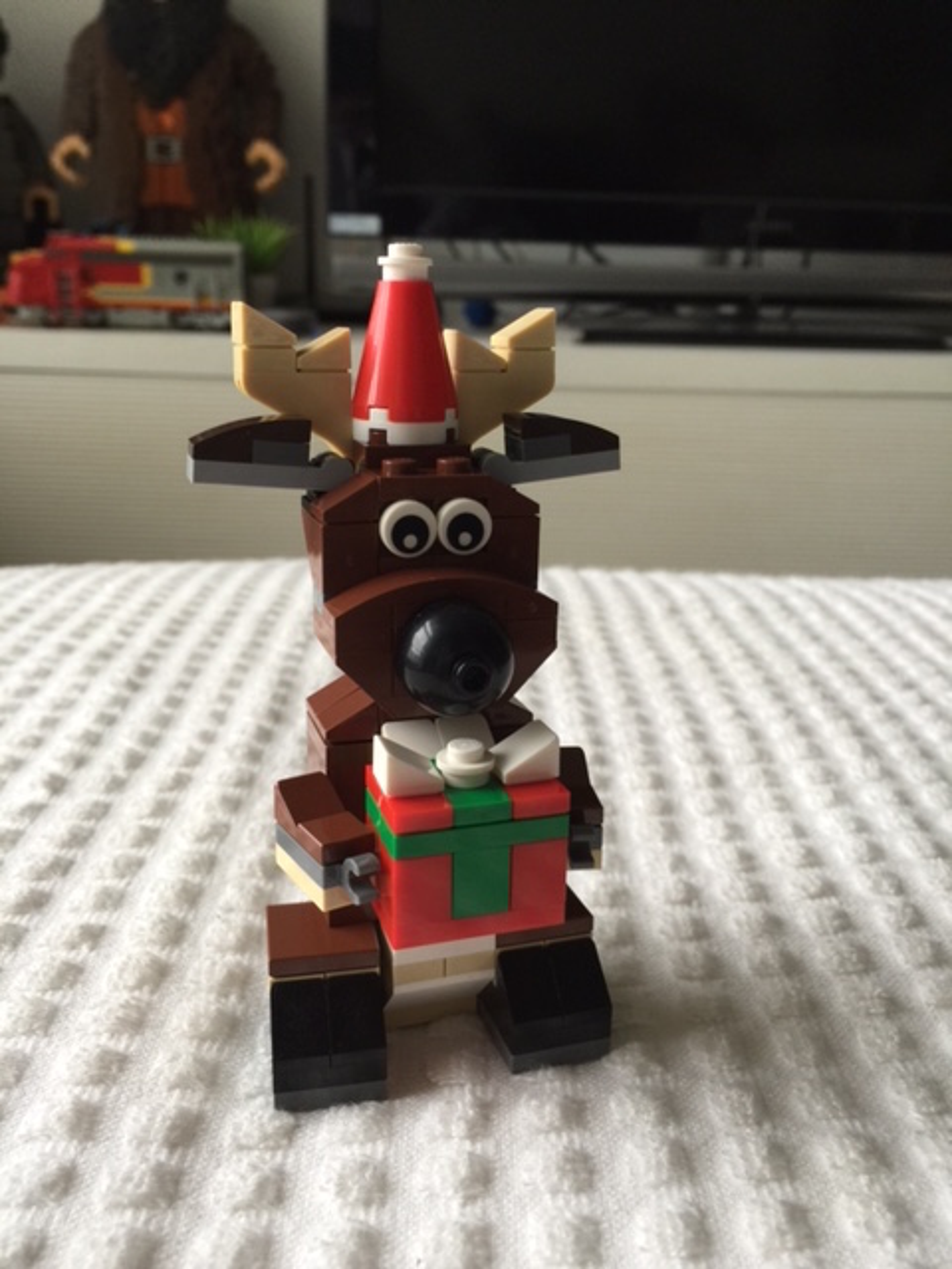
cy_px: 634
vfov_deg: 61.7
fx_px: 1063
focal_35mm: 29
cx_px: 476
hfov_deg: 48.2
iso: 40
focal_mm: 4.15
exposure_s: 1/15
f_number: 2.2
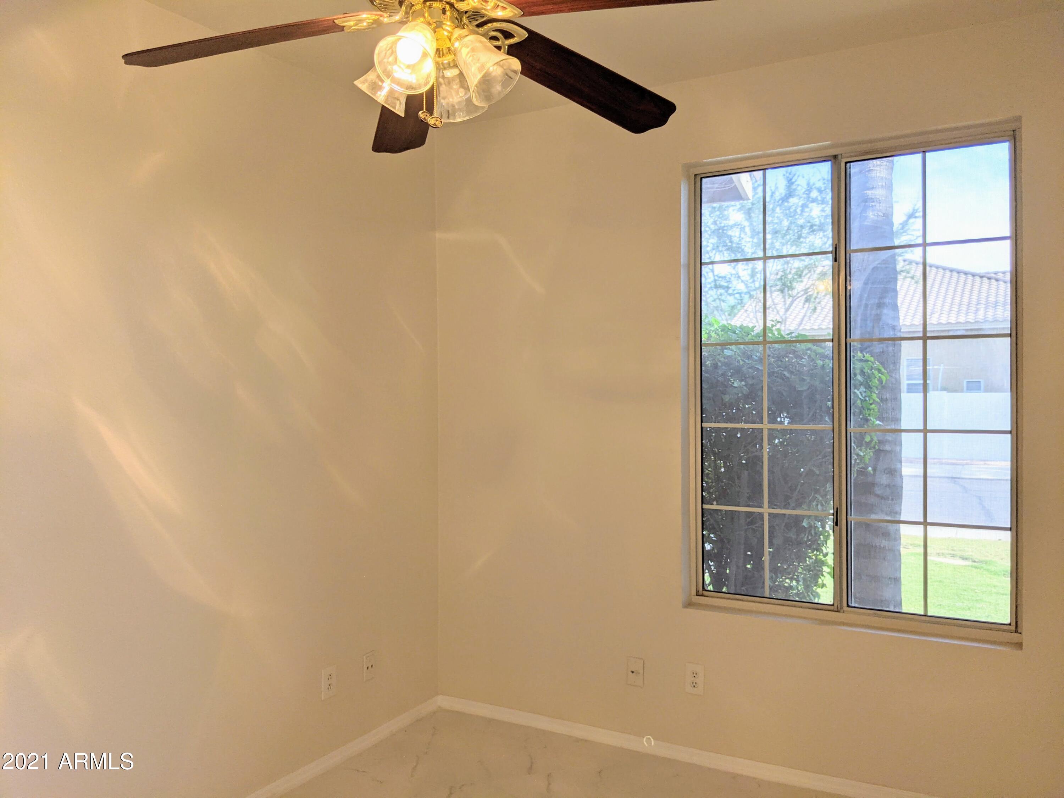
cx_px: 532
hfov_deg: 65.3
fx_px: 830
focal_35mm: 27
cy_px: 399
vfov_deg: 51.4
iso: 63
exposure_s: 1/120
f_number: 1.73
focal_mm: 4.38
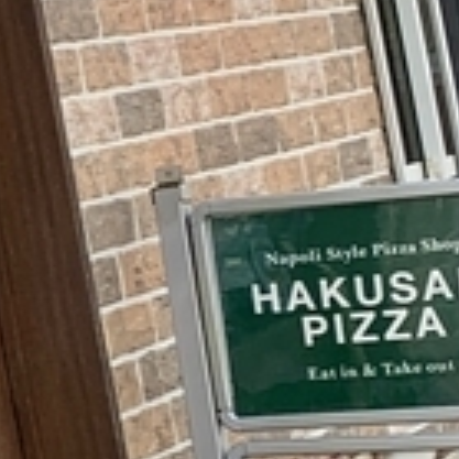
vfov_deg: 8.8
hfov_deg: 8.1
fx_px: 2970
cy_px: 228
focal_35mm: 198
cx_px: -700
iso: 25
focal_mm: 4.25
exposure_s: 1/350
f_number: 1.8
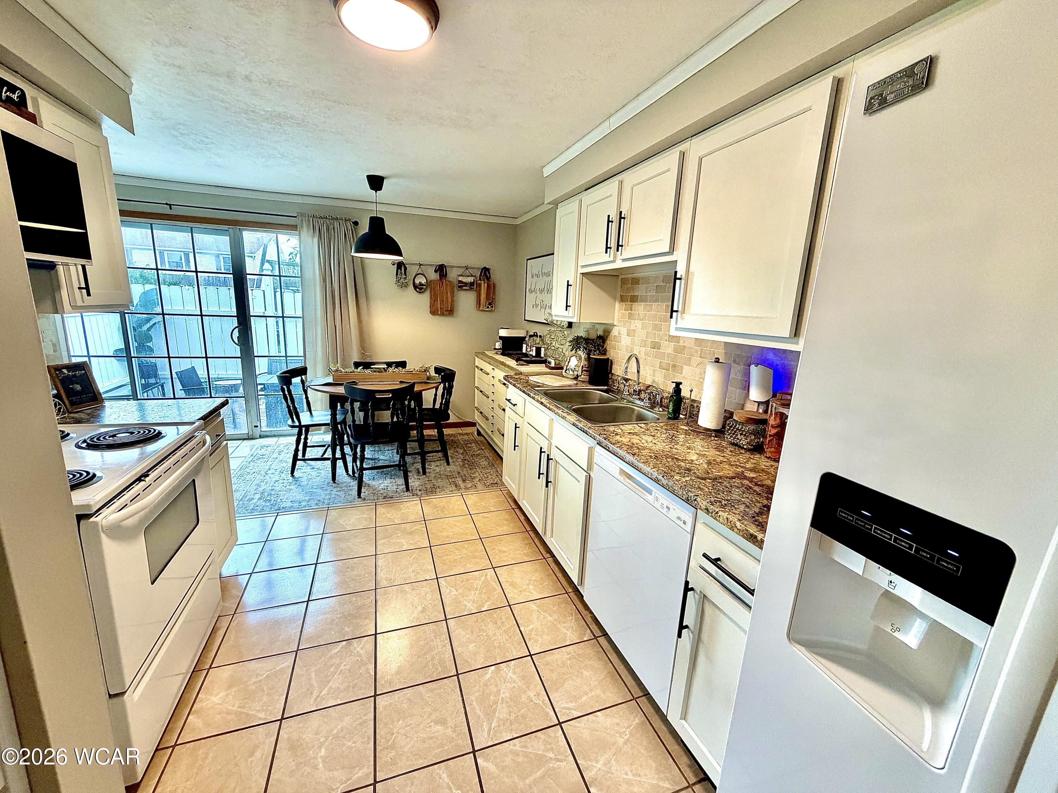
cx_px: 529
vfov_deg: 85.7
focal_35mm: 14
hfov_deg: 102.1
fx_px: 428
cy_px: 396
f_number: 2.2
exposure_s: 1/120
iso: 250
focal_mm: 2.22
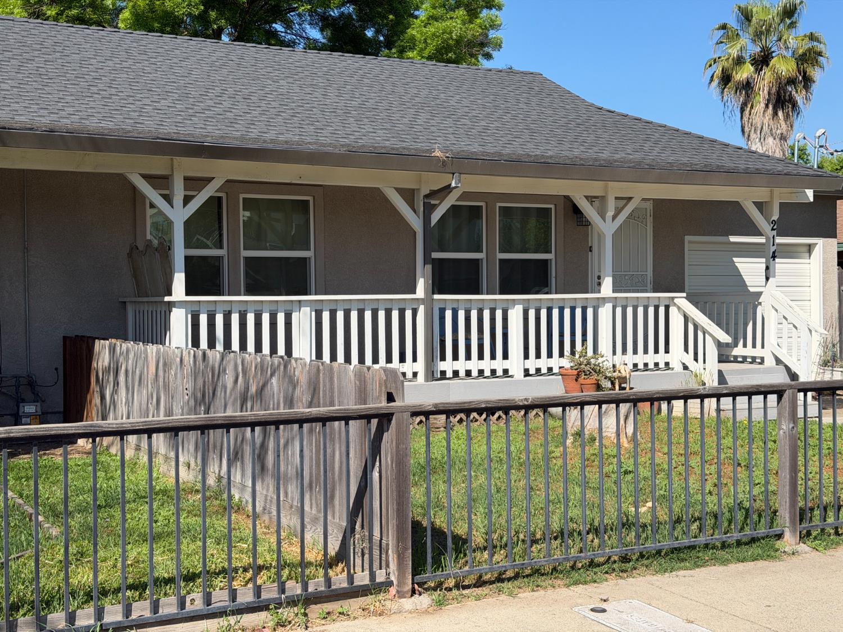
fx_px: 1169
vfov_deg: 30.3
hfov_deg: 39.7
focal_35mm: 48
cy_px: 316
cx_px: 422
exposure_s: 1/4098
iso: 64
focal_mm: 6.76
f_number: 1.78
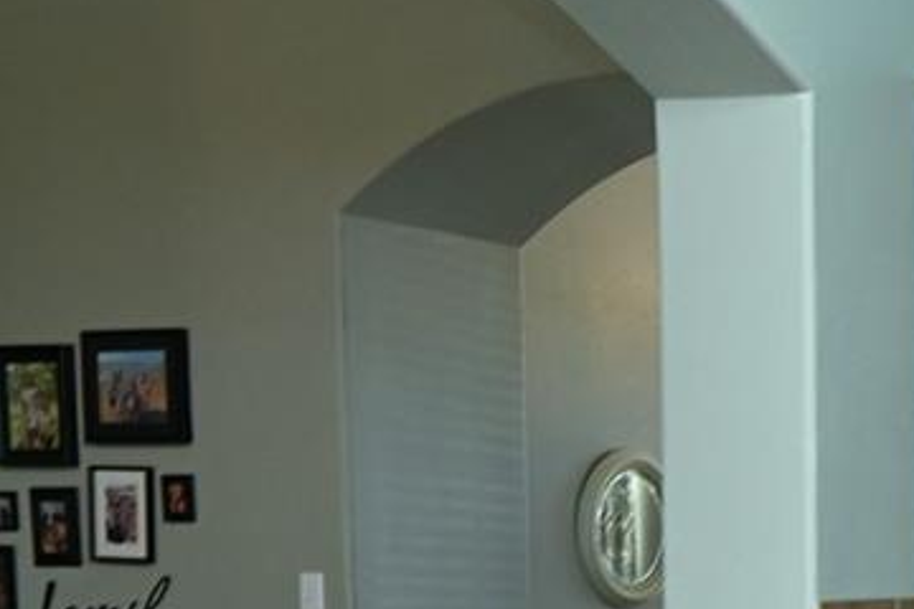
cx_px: 1257
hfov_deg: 20.1
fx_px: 2310
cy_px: 783
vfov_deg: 14.4
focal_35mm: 91
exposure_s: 1/60
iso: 560
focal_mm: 16
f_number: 4
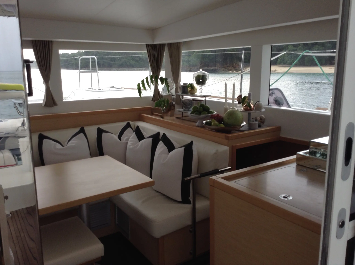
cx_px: 178
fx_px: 338
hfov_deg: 55.4
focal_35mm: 33
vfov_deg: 42.8
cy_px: 132
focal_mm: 3.3
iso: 25
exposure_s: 1/60
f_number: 2.4
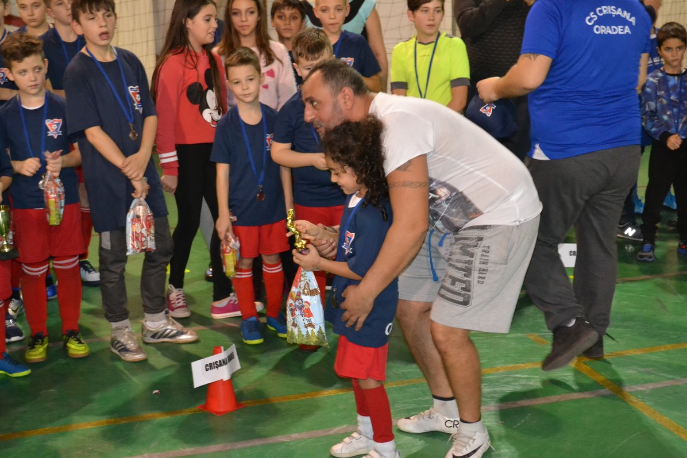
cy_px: 222
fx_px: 1164
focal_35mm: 61
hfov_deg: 32.9
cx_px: 364
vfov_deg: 22.3
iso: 3200
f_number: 5
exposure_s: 1/60
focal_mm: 38
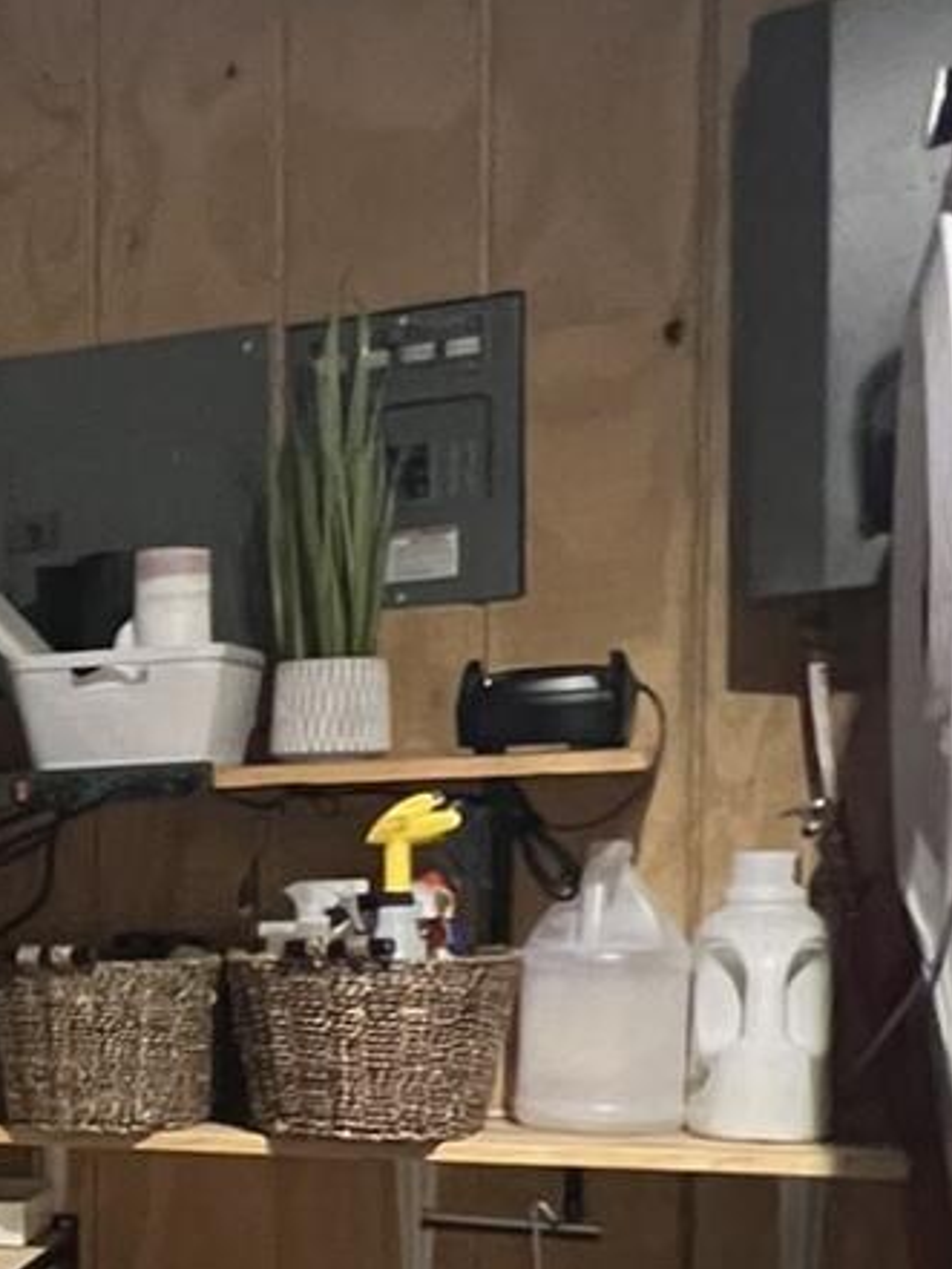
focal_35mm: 59
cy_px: 1027
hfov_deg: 18.4
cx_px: -848
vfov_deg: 31.8
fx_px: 2162
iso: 640
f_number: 1.8
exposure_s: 1/60
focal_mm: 1.57
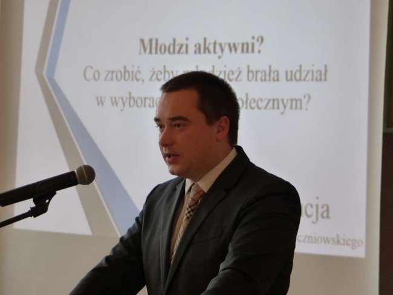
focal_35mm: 170
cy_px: 148
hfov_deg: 11.6
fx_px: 1931
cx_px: 196
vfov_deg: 8.7
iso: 160
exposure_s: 1/50
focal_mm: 30.6
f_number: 2.8
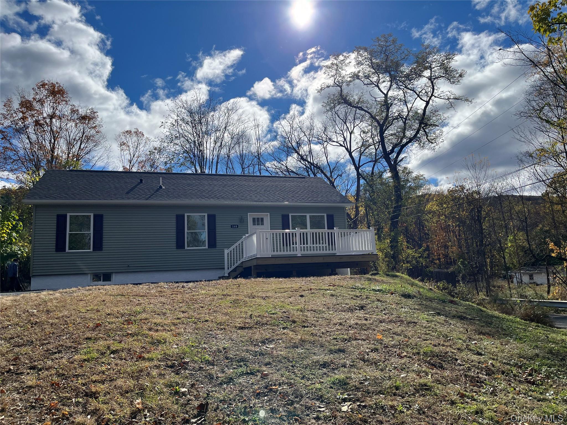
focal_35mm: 26
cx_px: 284
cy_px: 212
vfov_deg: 53.1
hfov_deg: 67.3
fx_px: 426
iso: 50
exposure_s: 1/9091
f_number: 1.6
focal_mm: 5.1
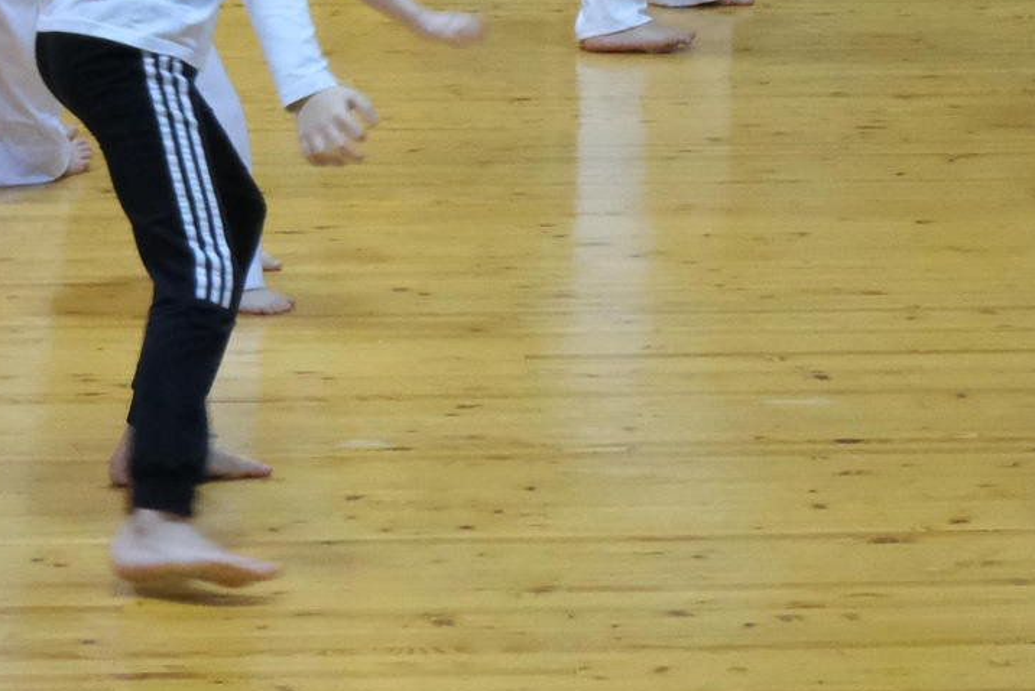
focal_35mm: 218
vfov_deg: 6.2
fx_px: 6270
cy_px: -267
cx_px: 888
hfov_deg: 9.4
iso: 6400
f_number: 5.6
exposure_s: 1/125
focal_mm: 40.8
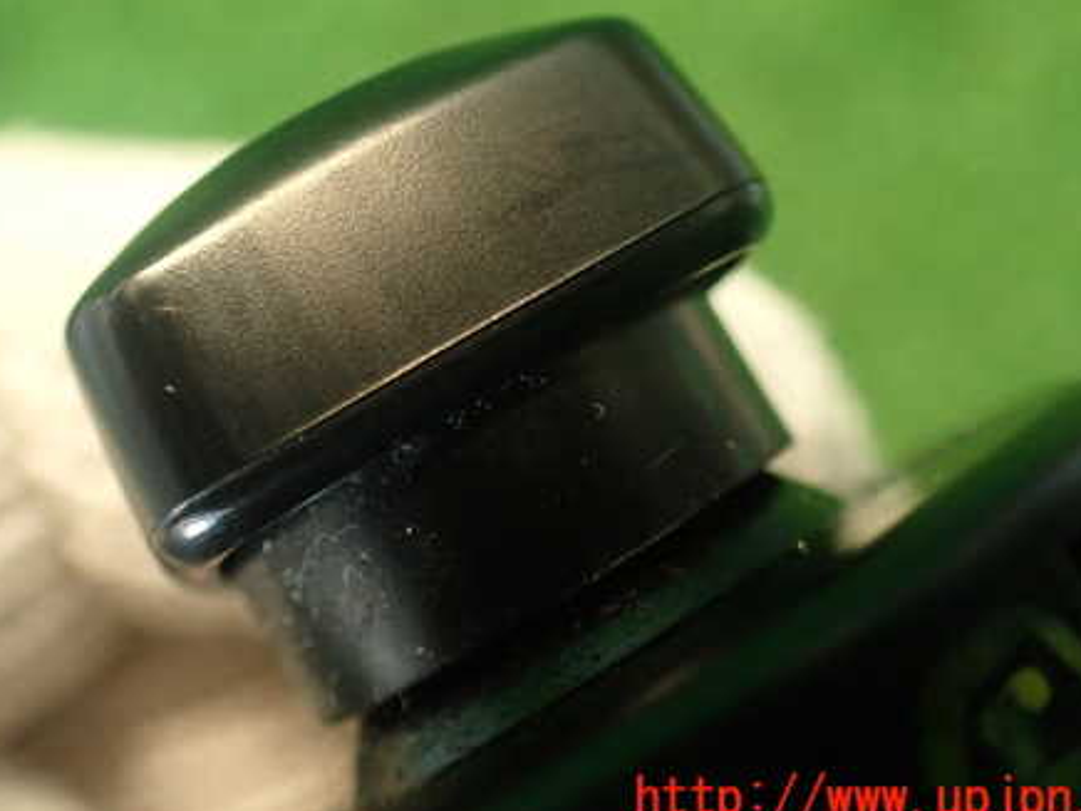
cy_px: 273
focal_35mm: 44
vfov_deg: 32.6
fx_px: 1374
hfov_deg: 42.8
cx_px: 451
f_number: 2.4
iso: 400
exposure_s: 1/30
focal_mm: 5.79
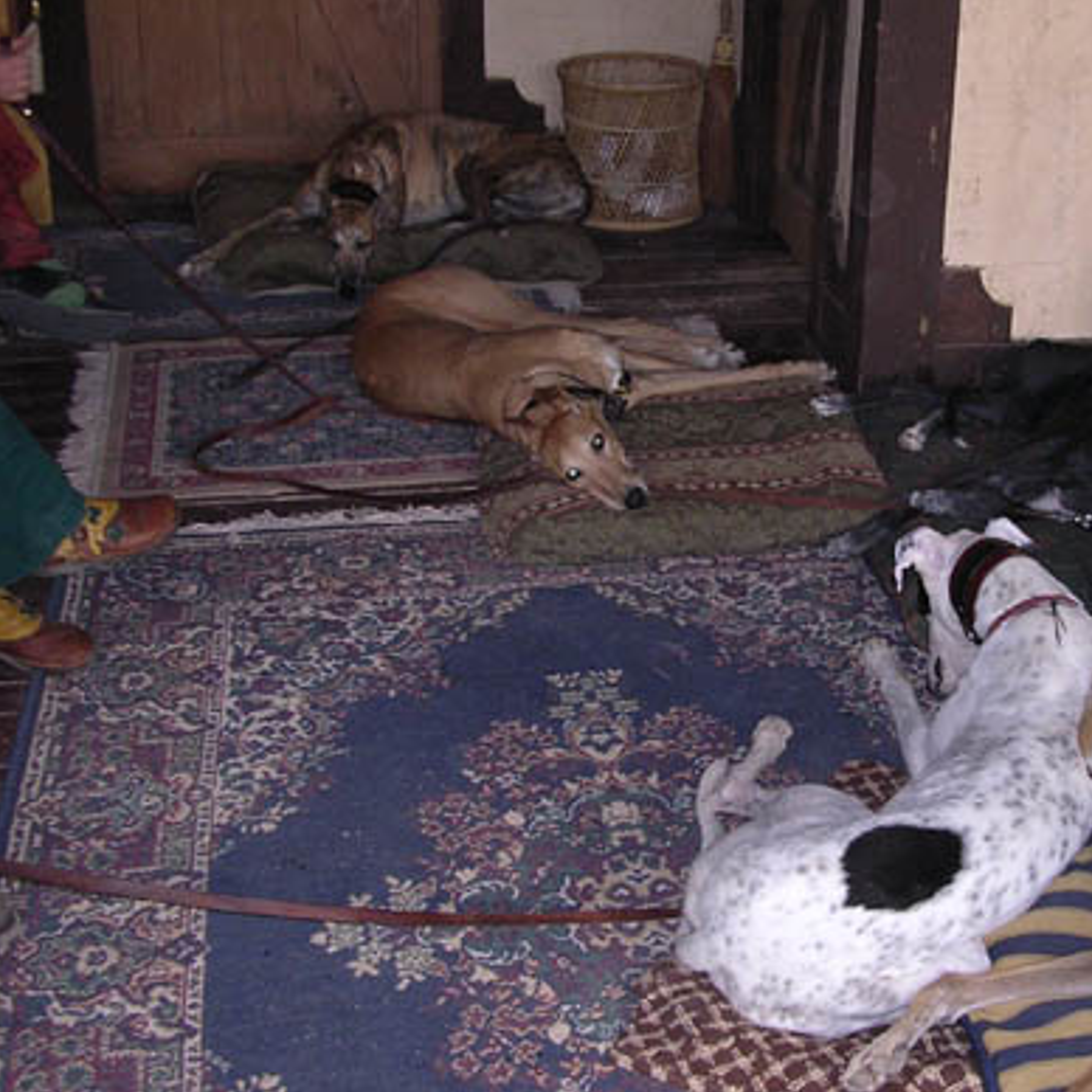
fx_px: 1856
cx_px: 794
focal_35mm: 52
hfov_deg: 32.3
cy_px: 512
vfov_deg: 32.8
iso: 172
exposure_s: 1/60.1
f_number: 2.8
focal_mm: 5.8
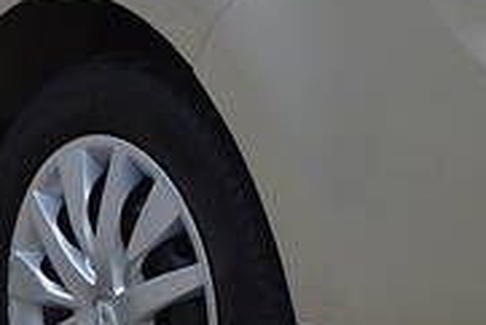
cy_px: -353
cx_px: 924
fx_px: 3580
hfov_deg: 7.5
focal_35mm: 265
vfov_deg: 5.1
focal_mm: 40
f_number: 5.6
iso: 360
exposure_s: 1/125
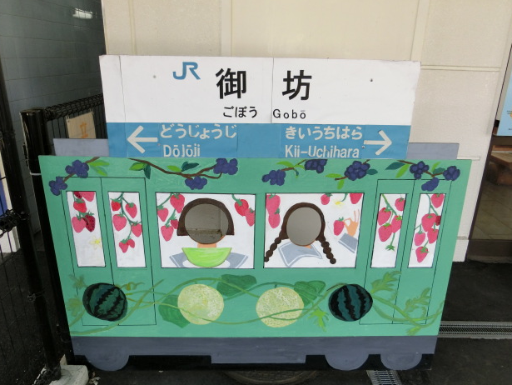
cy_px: 198
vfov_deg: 53.1
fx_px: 385
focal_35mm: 26
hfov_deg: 67.3
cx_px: 256
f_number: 3.5
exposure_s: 1/125
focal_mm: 4.5
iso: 125
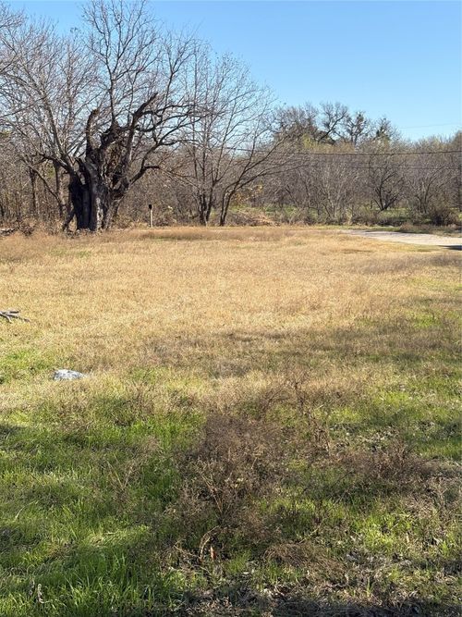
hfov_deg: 28.0
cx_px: 231
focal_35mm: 52
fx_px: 926
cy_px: 308
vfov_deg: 36.8
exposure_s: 1/1553
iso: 32
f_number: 1.6
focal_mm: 5.96
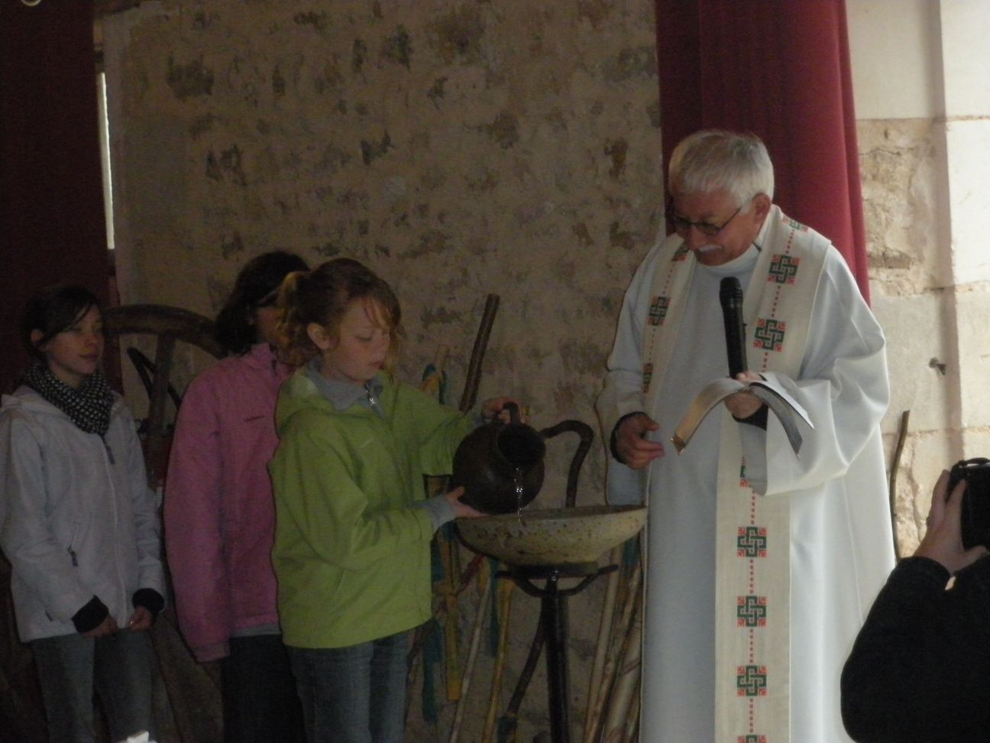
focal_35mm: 117
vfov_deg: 12.7
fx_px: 3346
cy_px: 372
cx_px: 495
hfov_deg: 16.8
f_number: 5.3
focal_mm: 21.2
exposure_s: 1/125
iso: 800
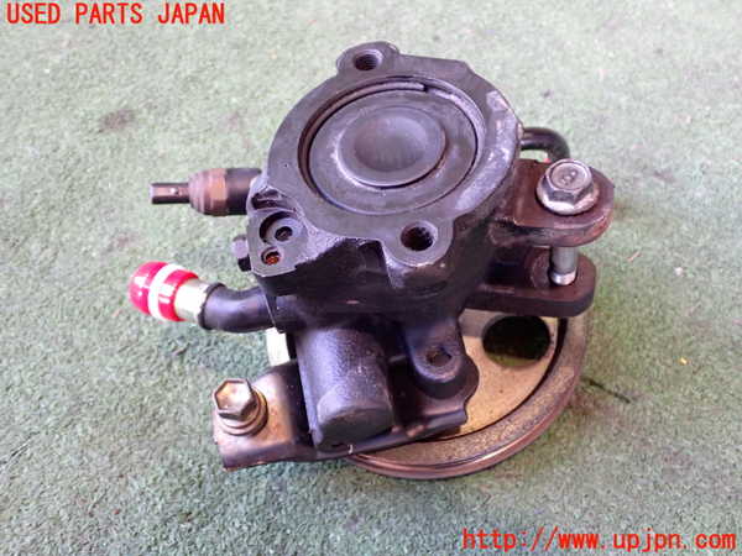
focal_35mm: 38
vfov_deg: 37.7
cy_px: 278
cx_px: 371
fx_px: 815
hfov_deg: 49.0
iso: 640
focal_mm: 6.83
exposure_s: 1/40
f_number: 2.7
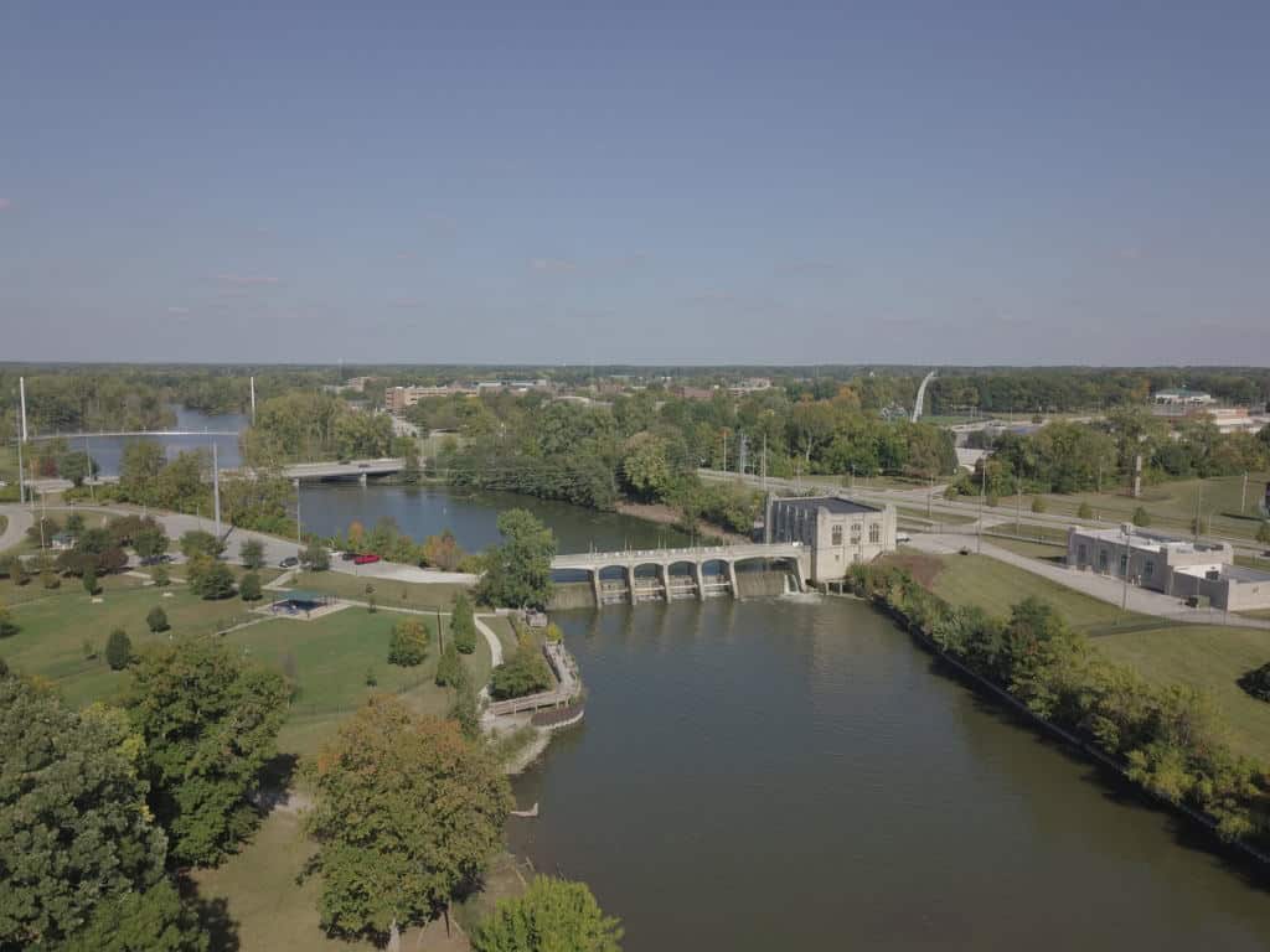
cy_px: 476
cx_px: 635
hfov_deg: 67.3
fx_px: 954
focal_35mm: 26
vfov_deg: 53.1
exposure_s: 1/2809
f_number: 2.2
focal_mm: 4.7
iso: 100
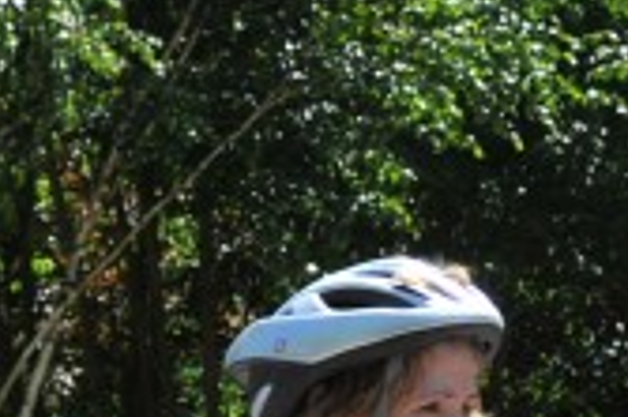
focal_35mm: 192
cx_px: -707
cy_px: 1001
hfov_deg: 9.8
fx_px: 3346
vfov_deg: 6.8
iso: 400
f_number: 10
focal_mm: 32
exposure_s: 1/400
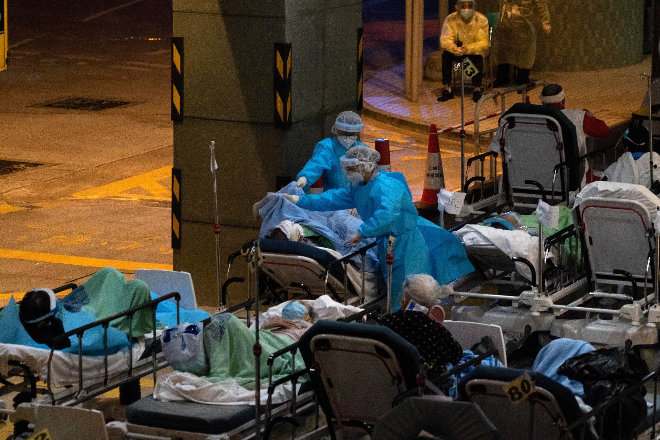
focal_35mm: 147
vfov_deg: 9.3
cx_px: 330
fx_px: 2695
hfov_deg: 14.0
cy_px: 220
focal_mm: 98
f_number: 4
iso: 4000
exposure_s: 1/320
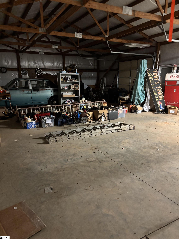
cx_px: 90
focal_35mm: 26
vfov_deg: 67.3
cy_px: 120
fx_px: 179
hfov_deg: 53.1
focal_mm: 5.96
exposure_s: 1/30
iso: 640
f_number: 1.6
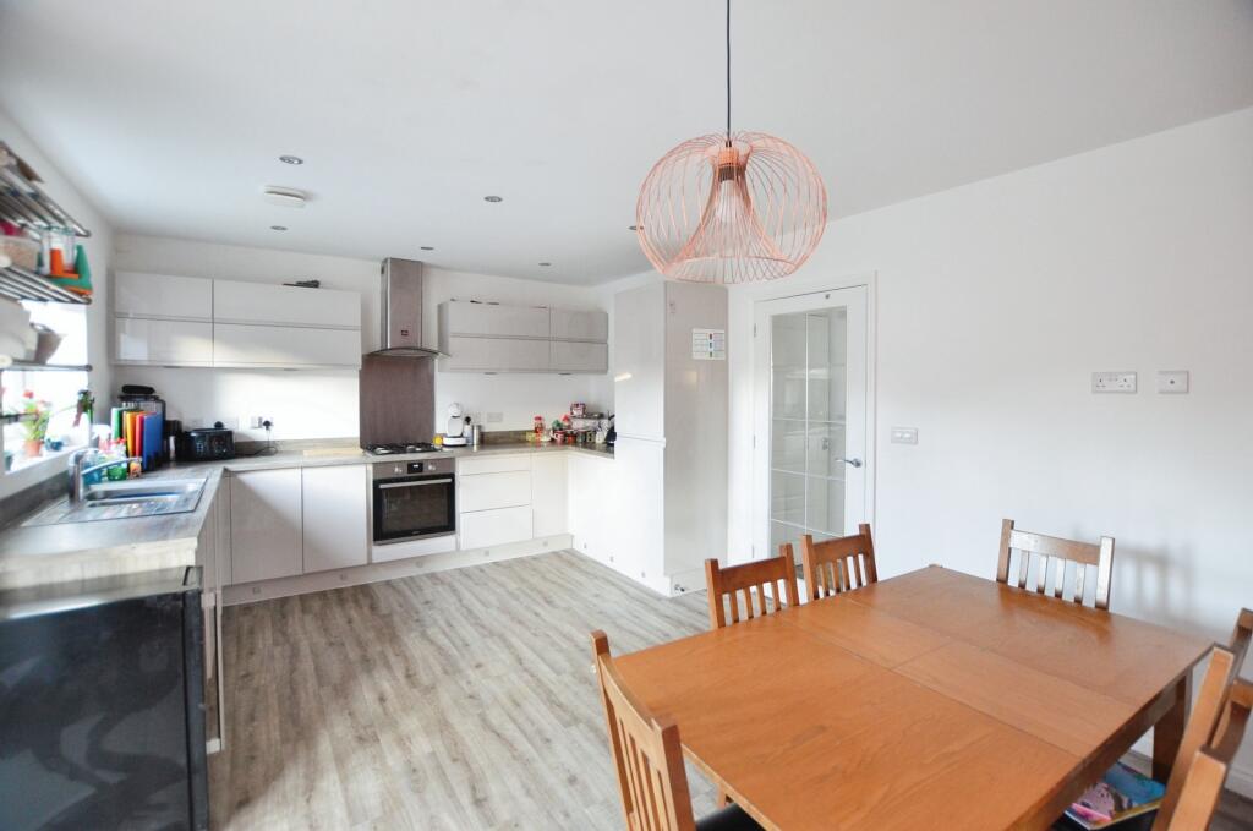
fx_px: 521
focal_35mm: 15
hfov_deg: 100.5
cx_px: 626
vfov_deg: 77.1
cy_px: 416
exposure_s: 1/30
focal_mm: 10
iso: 1100
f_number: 3.5
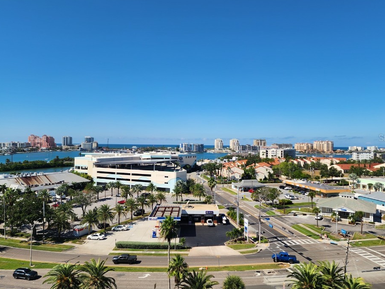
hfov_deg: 67.3
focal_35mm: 26
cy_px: 137
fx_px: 289
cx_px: 201
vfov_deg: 53.0
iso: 12
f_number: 1.8
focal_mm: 6.4
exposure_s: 1/1445
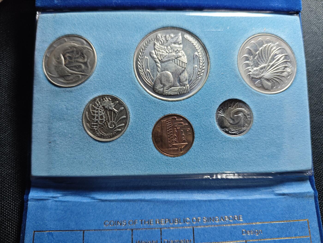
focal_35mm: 24
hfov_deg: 71.6
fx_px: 224
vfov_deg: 56.8
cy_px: 122
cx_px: 162
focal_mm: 5.84
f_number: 1.6
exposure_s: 1/92.7
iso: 200
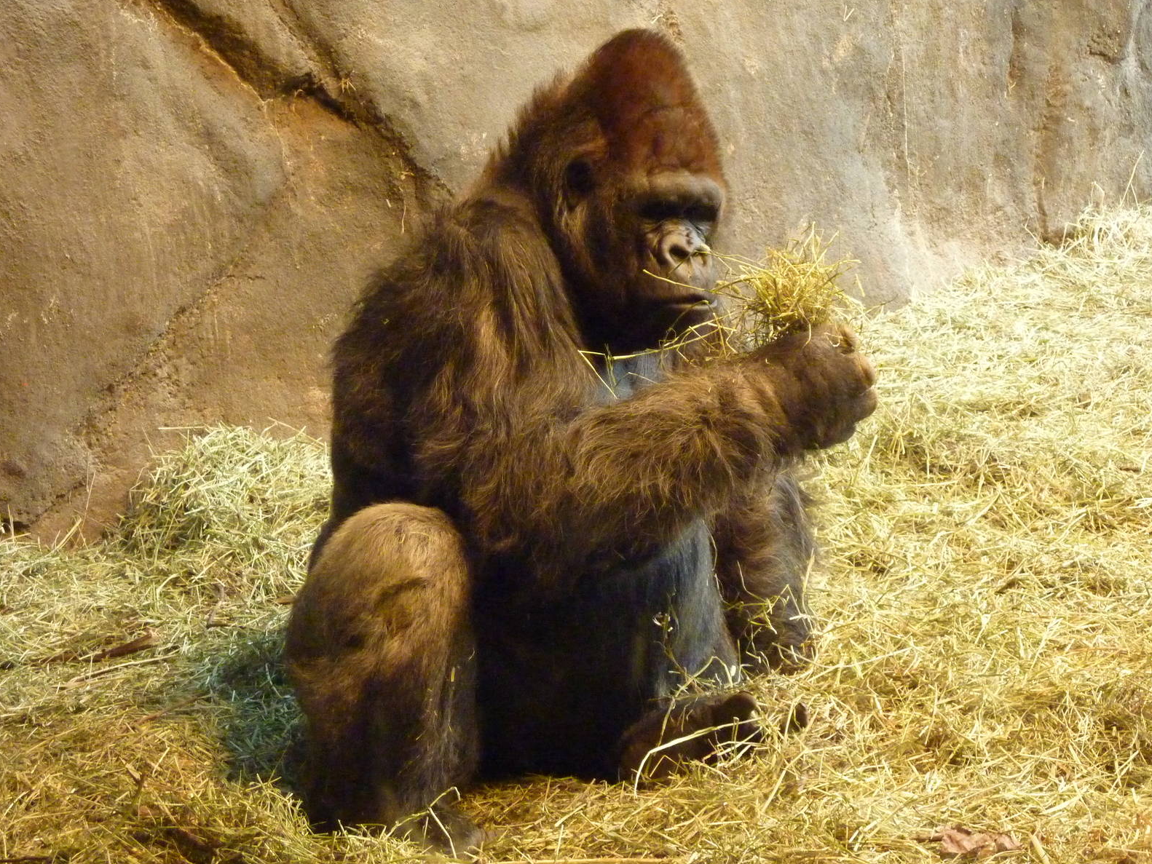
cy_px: 428
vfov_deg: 16.2
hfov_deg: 21.5
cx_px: 579
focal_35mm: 91
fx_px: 3029
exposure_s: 1/25
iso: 800
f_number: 4.3
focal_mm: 14.7
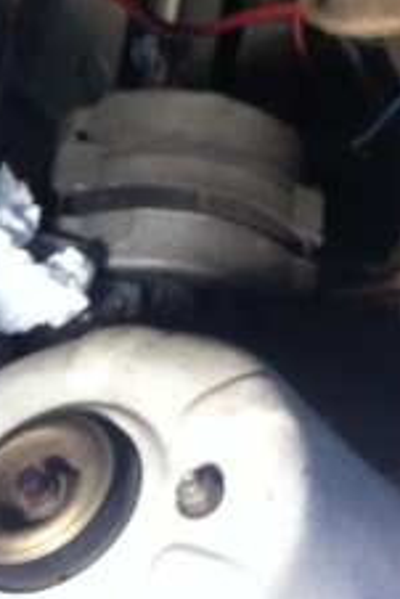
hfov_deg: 11.9
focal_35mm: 103
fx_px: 1714
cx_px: 787
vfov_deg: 19.4
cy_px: 32
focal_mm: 3.85
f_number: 2.8
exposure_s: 1/15
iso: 100
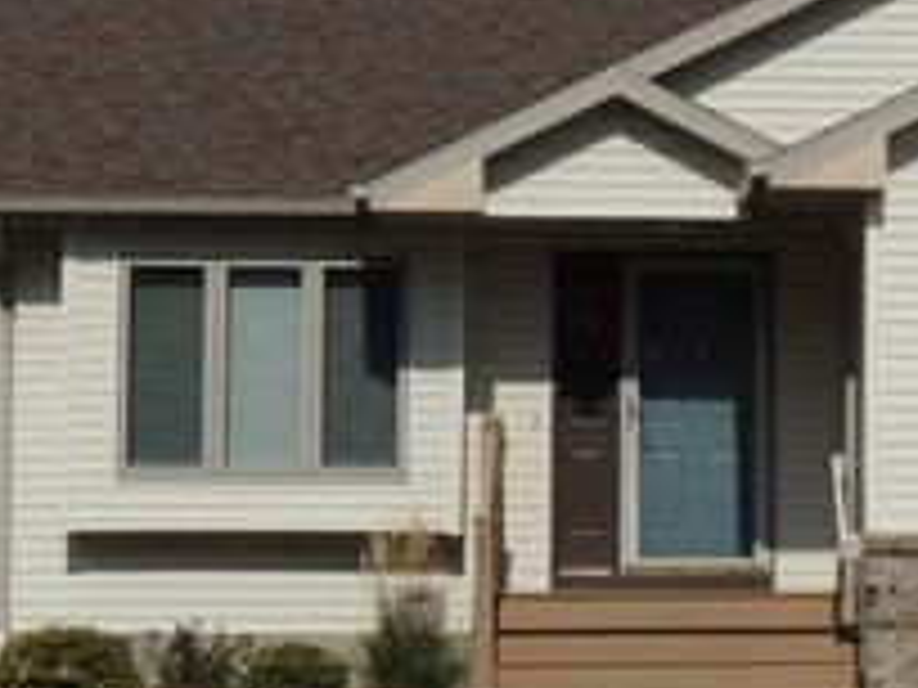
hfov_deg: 14.2
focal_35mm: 135
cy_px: 411
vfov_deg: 11.0
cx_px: 1048
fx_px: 3580
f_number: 5.2
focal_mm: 9.8
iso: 100
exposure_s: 1/1600
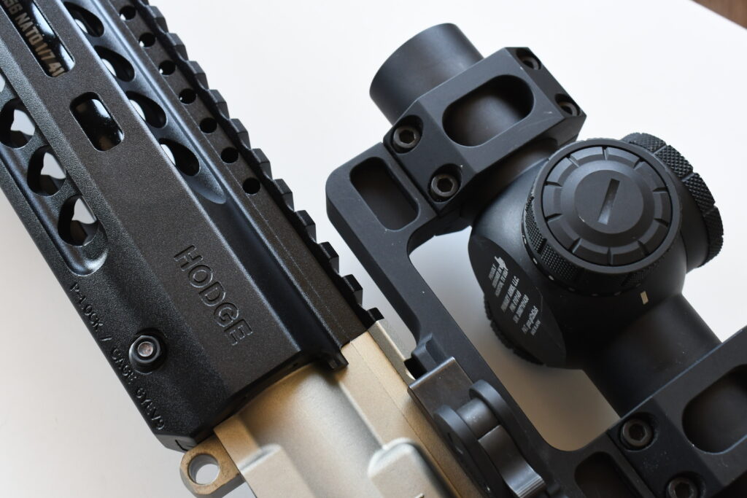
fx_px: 1058
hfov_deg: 38.9
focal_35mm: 51
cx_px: 374
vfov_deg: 26.5
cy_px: 249
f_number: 11
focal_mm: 34
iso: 1250
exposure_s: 1/25
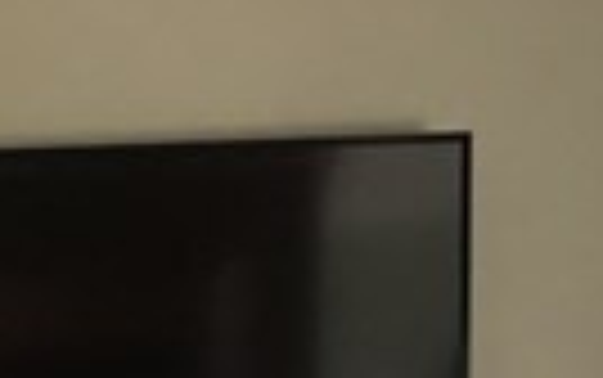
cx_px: -450
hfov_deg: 8.6
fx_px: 3865
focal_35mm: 235
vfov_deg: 5.4
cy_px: 958
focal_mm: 4.15
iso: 100
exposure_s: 1/8
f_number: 2.2
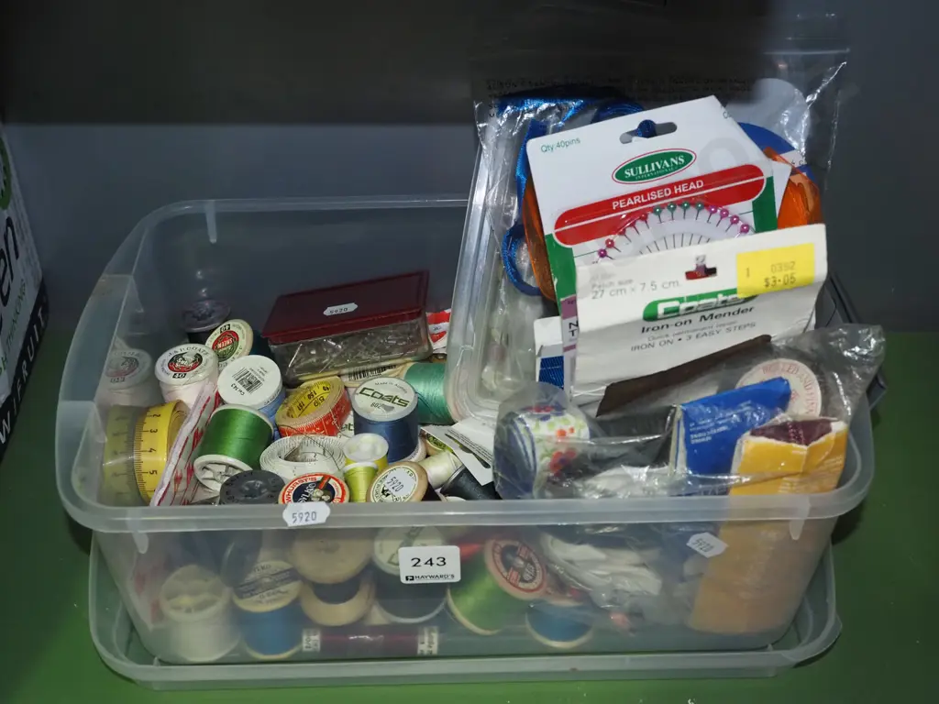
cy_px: 352
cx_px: 470
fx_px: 1194
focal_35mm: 44
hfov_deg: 42.9
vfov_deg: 32.9
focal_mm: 22
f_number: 5.6
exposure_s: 1/160
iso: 2500
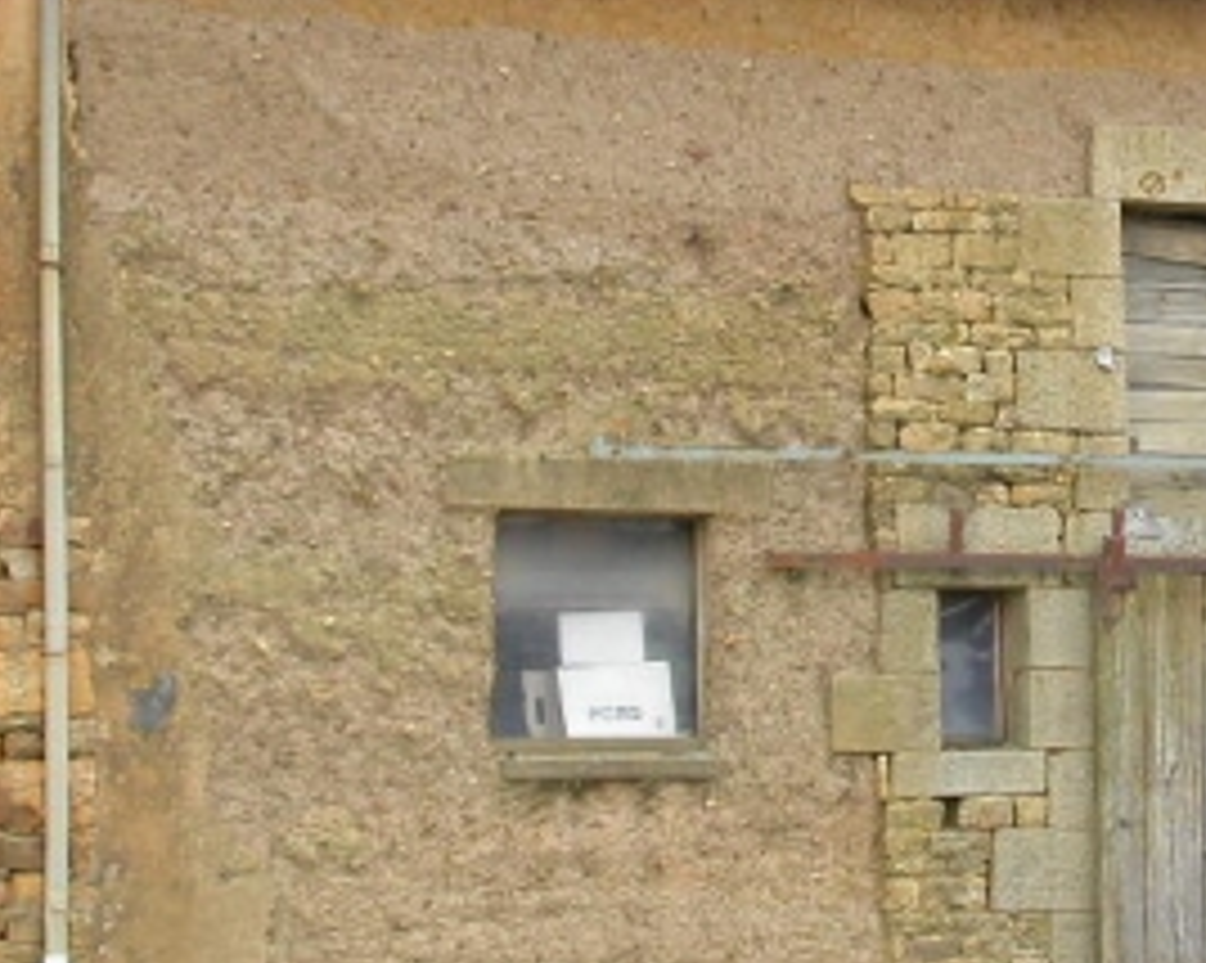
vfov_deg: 13.7
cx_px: 1012
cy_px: 220
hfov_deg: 17.0
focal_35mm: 112
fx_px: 3995
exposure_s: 1/106
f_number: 4
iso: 100
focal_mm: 9.5
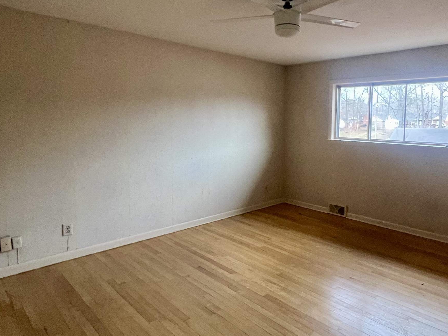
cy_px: 147
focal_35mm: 23
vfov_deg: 58.7
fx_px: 298
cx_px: 295
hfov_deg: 71.9
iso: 250
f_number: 1.8
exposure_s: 1/60
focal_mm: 1.57
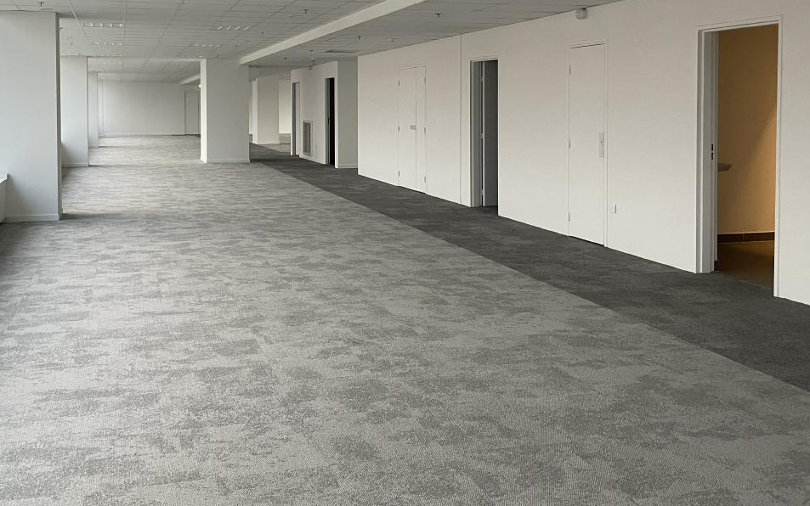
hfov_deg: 52.2
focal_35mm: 37
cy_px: 132
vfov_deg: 33.8
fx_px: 817
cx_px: 306
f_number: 1.6
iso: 125
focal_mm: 4.2
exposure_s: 1/84
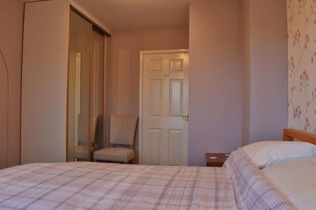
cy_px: 105
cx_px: 158
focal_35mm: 27
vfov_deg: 47.9
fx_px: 237
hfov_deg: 67.4
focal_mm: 18
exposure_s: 1/2.5
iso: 160
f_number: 13
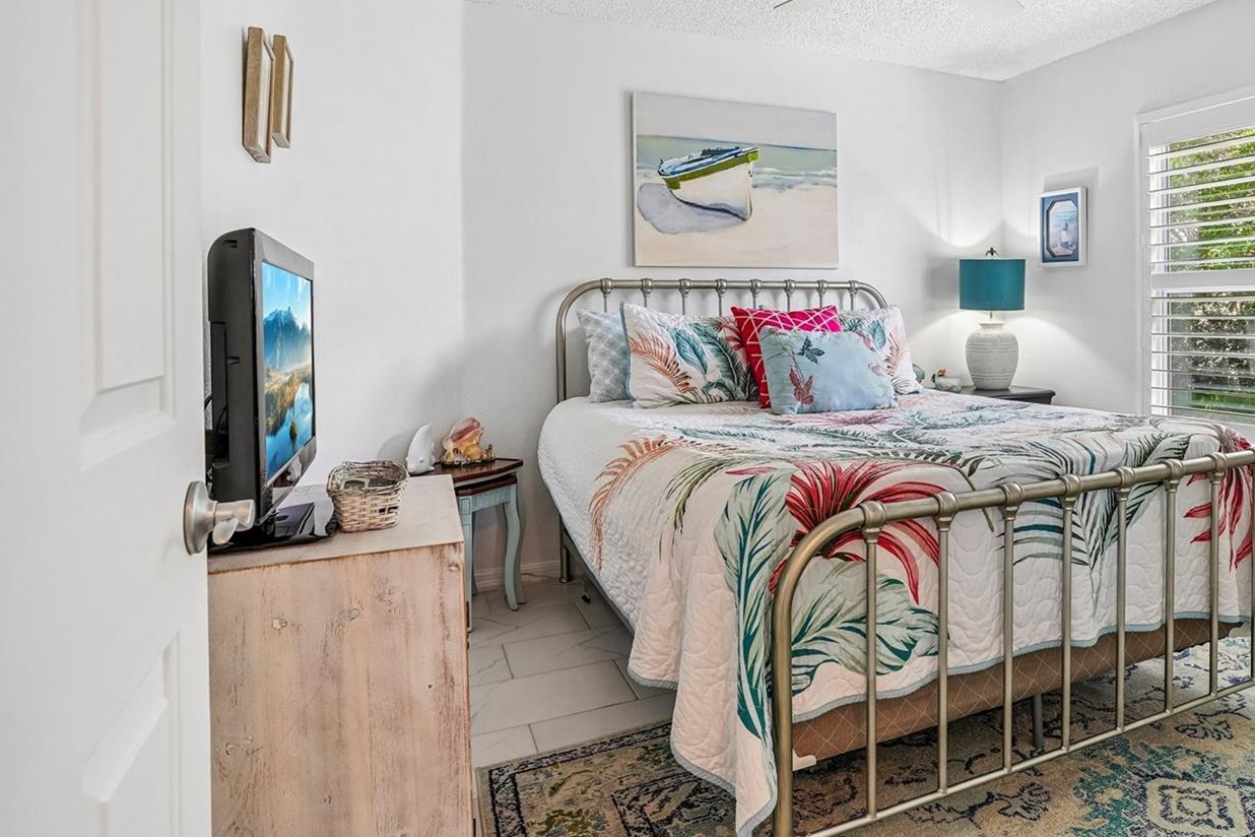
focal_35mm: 22
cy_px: 308
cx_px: 805
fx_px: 767
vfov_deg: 56.5
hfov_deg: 76.8
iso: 400
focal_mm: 17
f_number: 8
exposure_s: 1/15
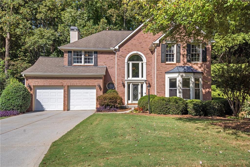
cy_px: 84
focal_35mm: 29
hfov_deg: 63.7
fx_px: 201
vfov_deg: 44.9
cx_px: 125
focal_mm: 29
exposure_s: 1/1250
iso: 400
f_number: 8
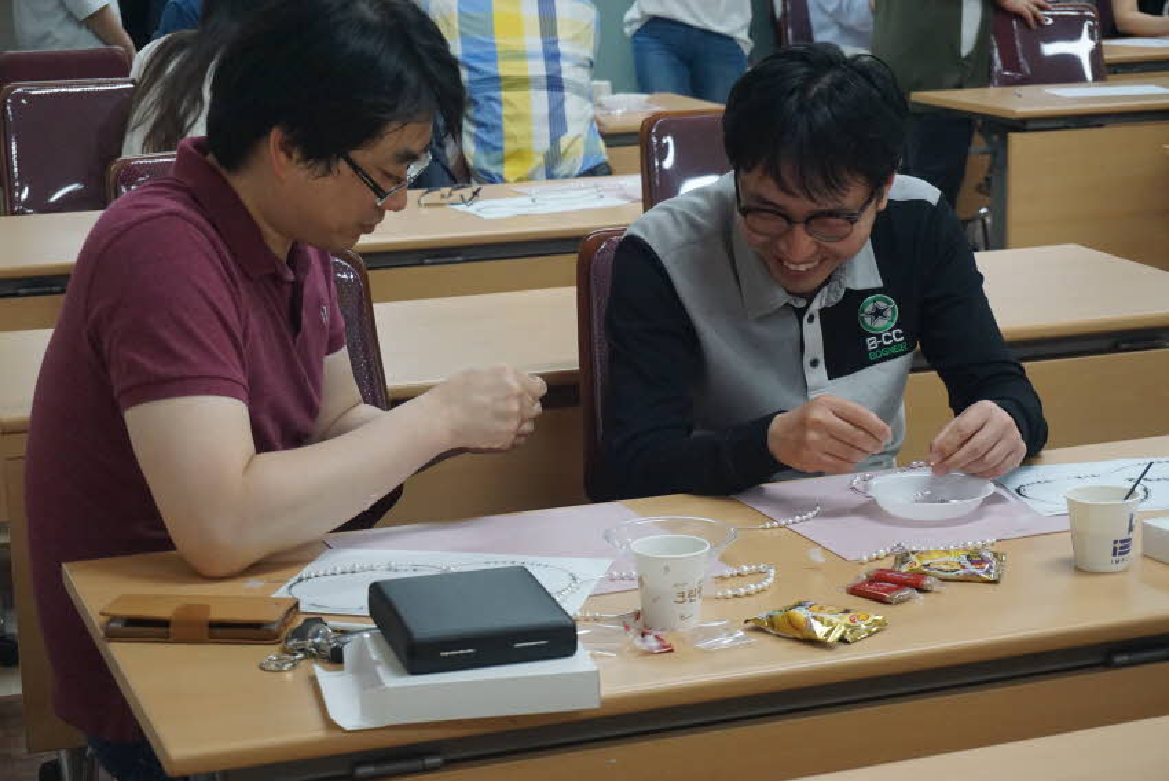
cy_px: 390
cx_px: 584
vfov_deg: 18.2
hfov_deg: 27.0
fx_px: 2437
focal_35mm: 75
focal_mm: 50
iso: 2500
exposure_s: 1/160
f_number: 5.6
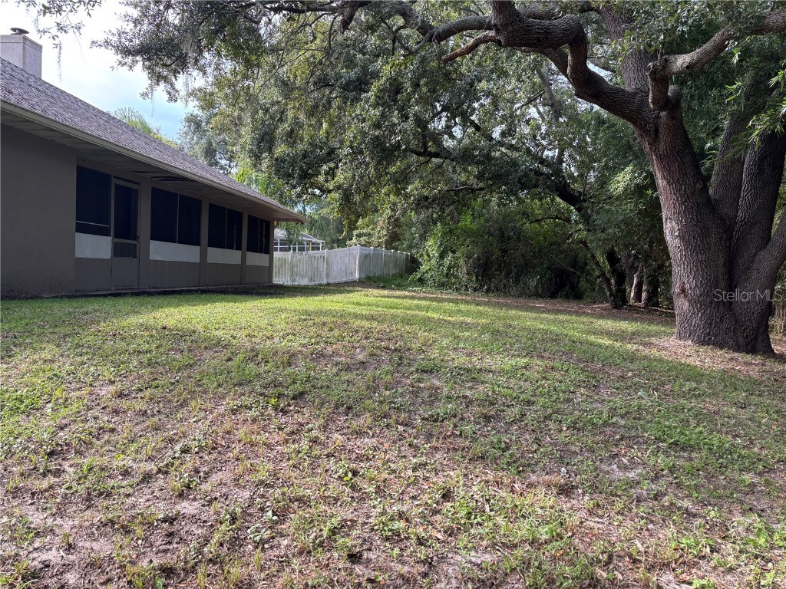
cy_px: 294
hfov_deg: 67.3
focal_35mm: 26
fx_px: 590
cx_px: 393
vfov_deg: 53.1
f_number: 1.6
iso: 40
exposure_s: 1/228
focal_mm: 5.96
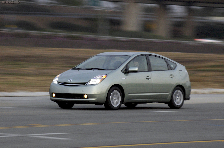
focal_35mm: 202
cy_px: 74
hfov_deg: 10.2
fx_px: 1257
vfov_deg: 6.7
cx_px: 112
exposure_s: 1/50
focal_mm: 135
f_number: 8
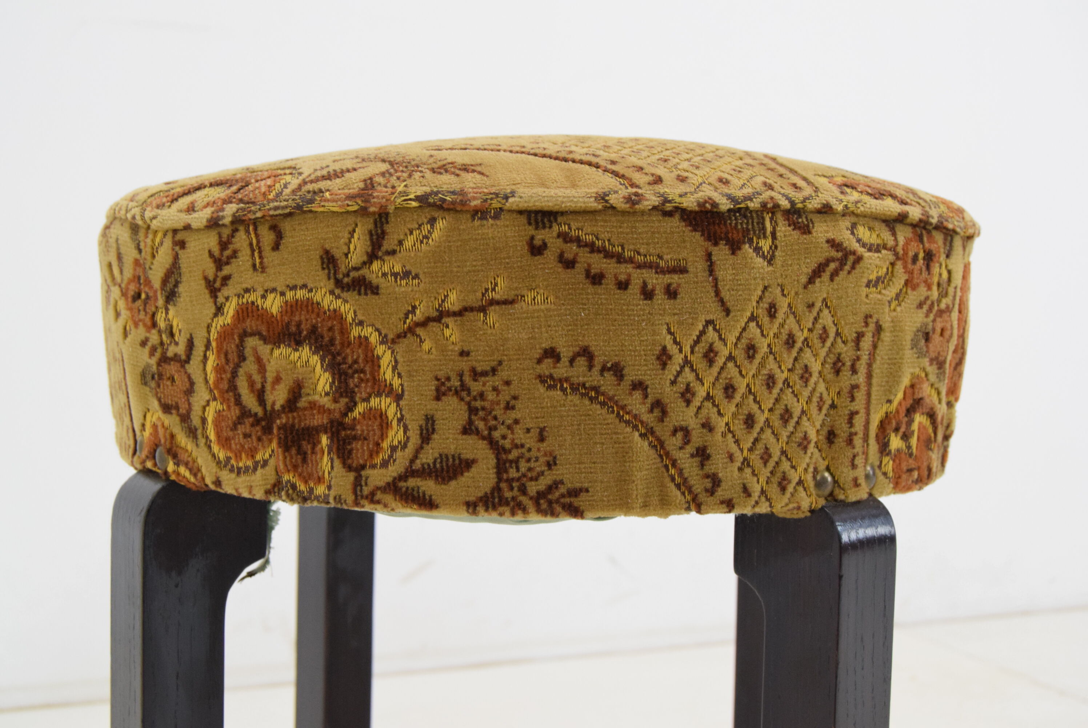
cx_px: 544
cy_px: 364
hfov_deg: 43.6
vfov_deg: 29.9
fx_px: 1361
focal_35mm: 45
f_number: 6.3
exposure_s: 1/160
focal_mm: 30
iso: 1600
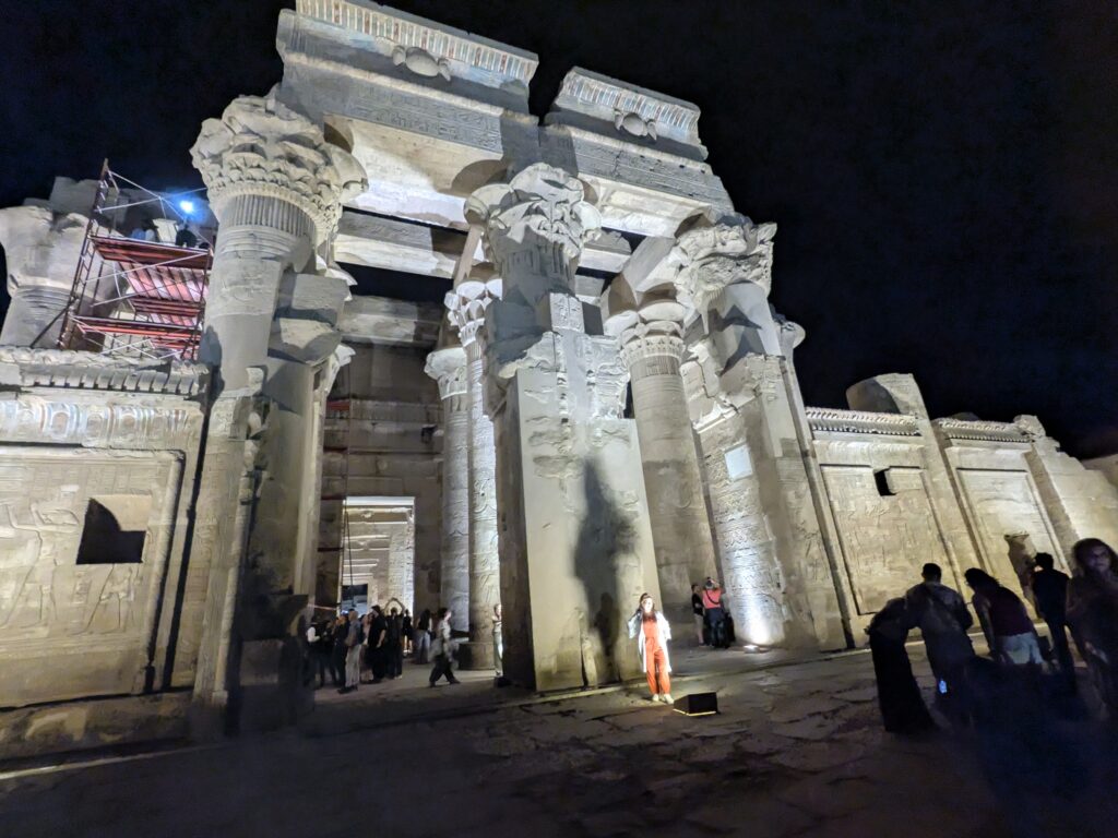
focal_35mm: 16
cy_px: 419
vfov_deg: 78.1
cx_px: 559
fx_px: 517
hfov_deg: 94.5
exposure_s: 1/11.1
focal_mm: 2.22
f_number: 2.2
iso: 502
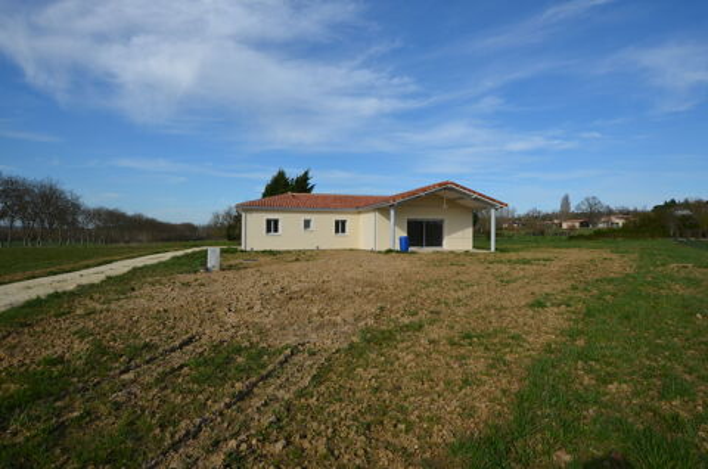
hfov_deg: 85.5
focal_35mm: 20
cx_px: 354
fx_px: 383
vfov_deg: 63.0
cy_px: 234
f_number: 9
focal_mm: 13
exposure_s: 1/320
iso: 100
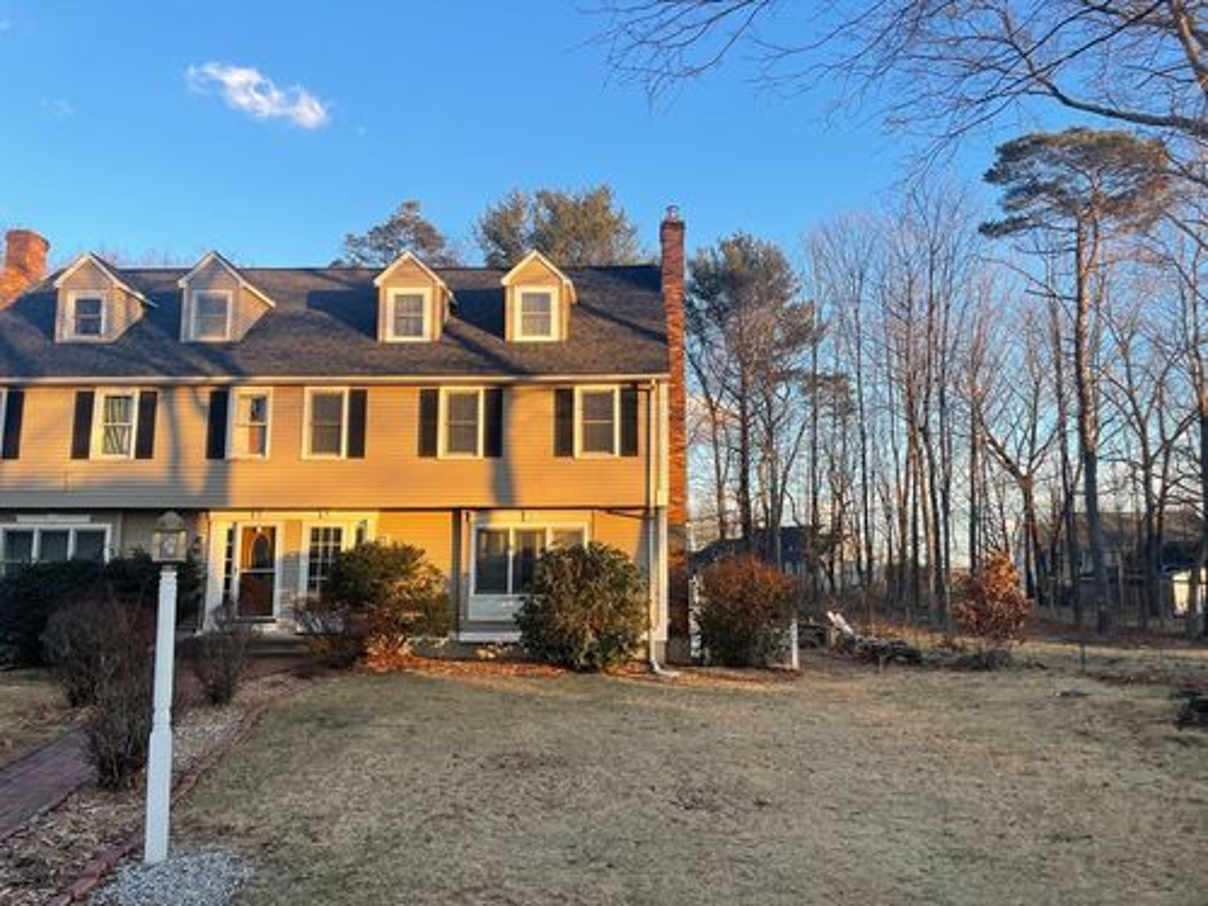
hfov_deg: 67.3
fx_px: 907
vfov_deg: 53.1
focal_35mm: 26
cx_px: 604
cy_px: 453
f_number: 1.6
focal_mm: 4.2
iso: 32
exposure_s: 1/463
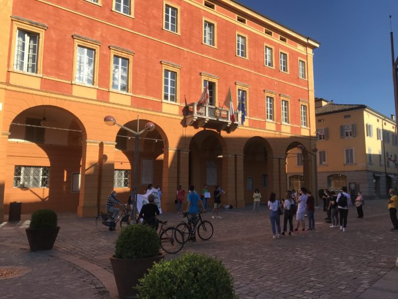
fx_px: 322
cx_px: 199
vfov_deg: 49.7
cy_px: 150
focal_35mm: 28
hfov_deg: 63.4
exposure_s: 1/1842
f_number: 1.8
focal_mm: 3.99
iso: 20
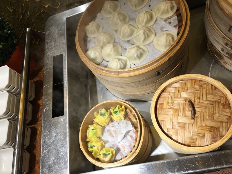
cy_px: 87
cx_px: 116
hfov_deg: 61.7
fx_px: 194
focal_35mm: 29
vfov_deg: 48.2
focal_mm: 4.15
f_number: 2.2
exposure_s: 1/30
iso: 32
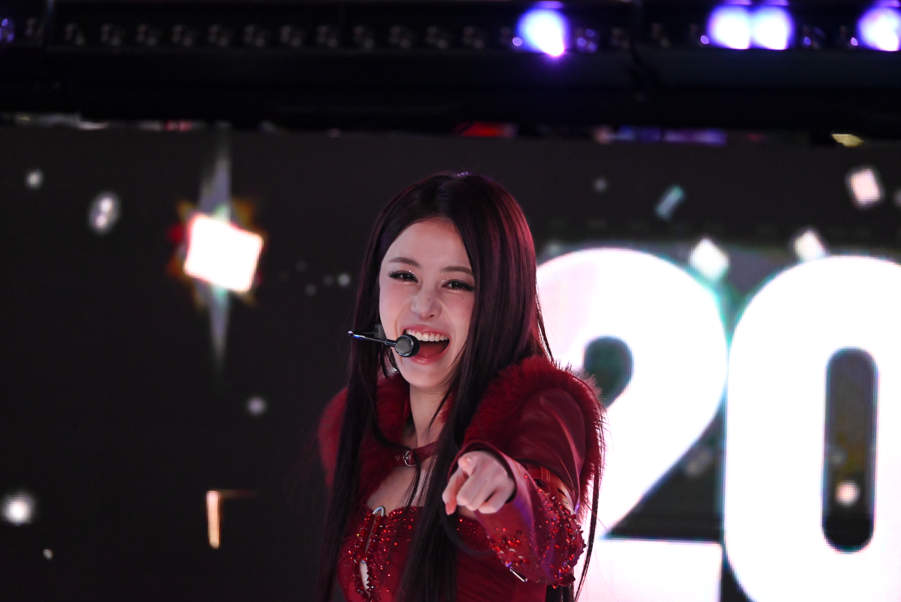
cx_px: 450
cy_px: 301
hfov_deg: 5.2
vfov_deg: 3.4
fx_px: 10014
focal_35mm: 400
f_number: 8
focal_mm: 400
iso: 5000
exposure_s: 1/400
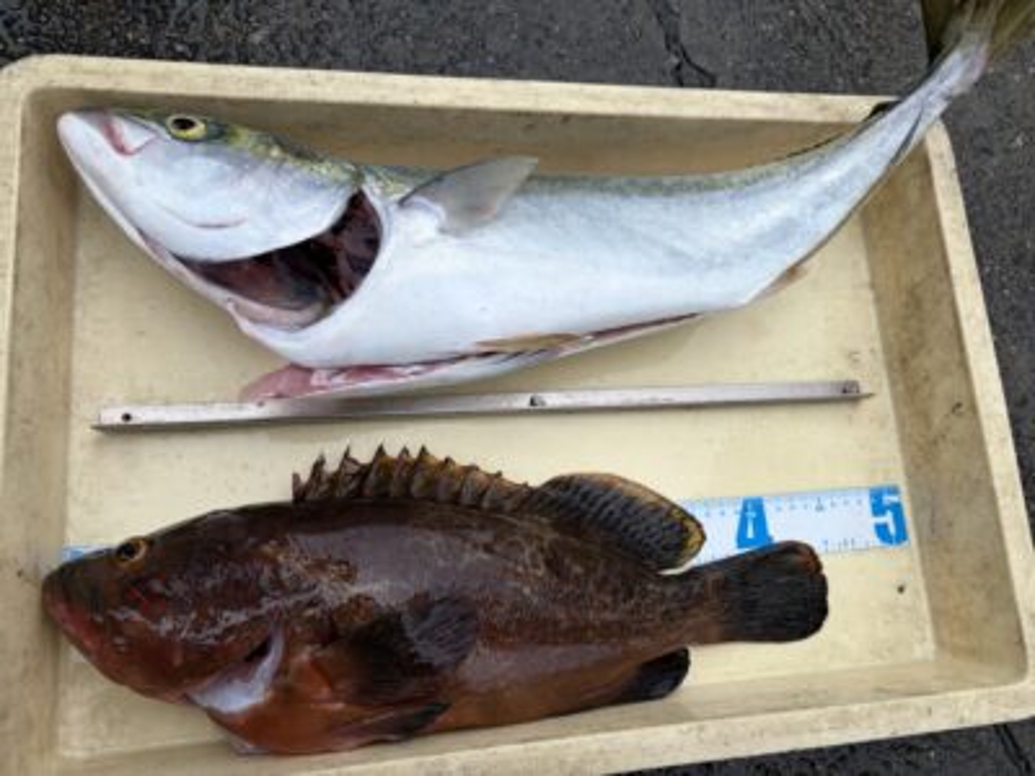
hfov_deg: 67.3
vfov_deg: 53.1
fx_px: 777
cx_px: 518
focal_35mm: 26
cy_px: 388
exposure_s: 1/1048
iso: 50
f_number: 1.6
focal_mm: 5.96
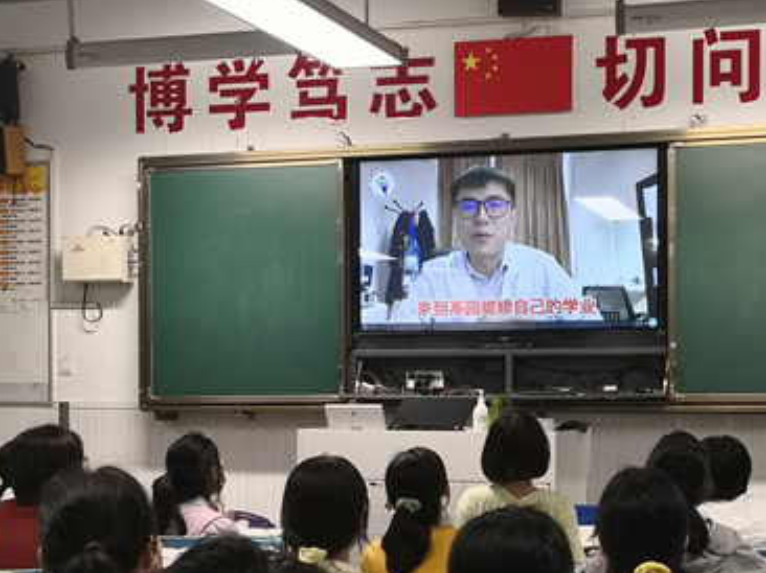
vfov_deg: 22.8
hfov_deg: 30.2
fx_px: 1415
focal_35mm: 64
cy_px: 387
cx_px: 477
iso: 125
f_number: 1.6
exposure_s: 1/60
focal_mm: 3.95
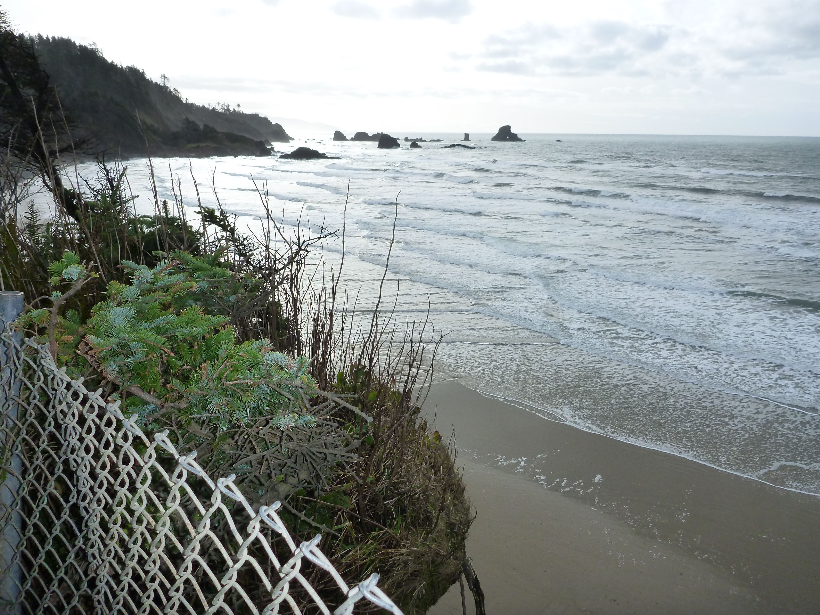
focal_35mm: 28
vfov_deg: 49.7
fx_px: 663
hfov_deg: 63.4
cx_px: 410
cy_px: 308
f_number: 3.3
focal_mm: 4.9
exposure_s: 1/1000
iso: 160
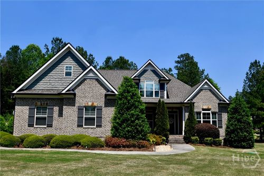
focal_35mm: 21
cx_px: 132
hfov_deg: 81.2
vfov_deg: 59.5
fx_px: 154
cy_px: 88
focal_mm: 14
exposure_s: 1/320
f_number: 9
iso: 100
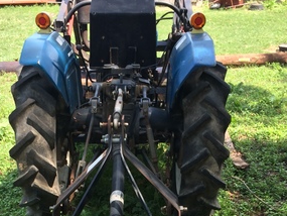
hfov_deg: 32.6
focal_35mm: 59
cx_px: 117
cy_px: 253
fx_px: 489
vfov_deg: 23.0
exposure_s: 1/494
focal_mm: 4.15
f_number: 2.2
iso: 32
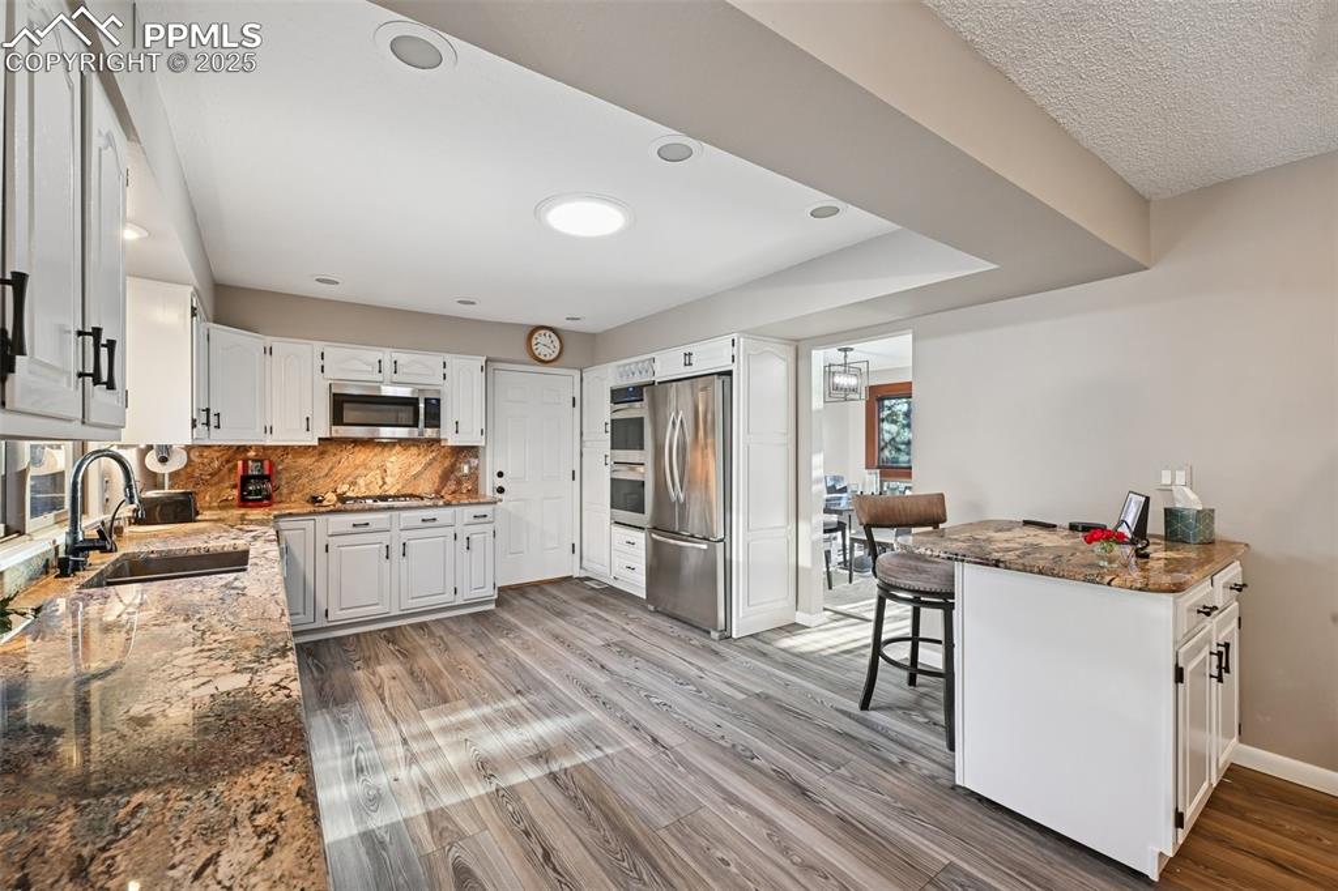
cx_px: 669
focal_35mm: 15
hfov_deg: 100.4
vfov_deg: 77.3
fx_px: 557
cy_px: 446
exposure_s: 1/3.33
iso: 800
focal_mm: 15
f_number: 11
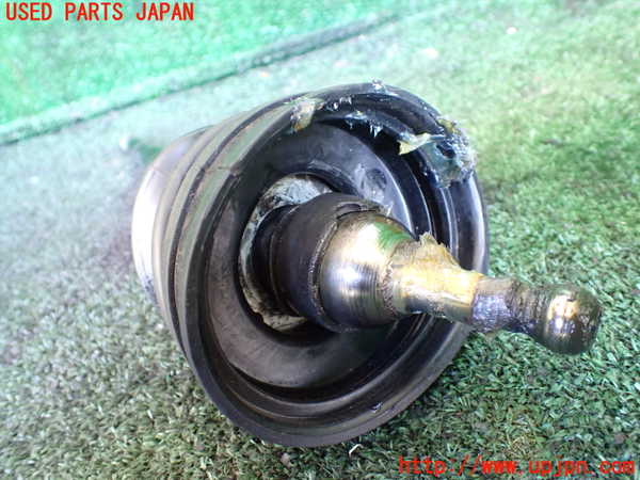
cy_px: 240
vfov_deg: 46.8
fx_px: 555
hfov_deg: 60.0
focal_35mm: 30
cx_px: 320
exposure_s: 1/30
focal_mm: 5.4
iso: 1000
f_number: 2.3
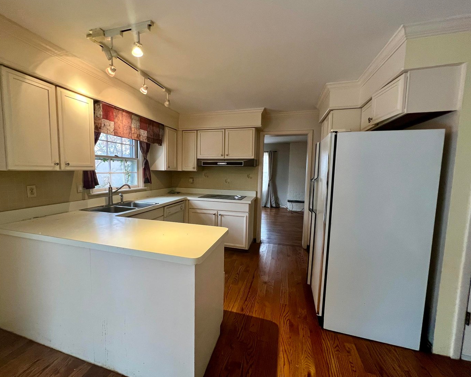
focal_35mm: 14
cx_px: 219
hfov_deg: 100.5
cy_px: 188
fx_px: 195
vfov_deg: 88.0
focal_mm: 1.57
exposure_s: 1/60
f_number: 1.8
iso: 200
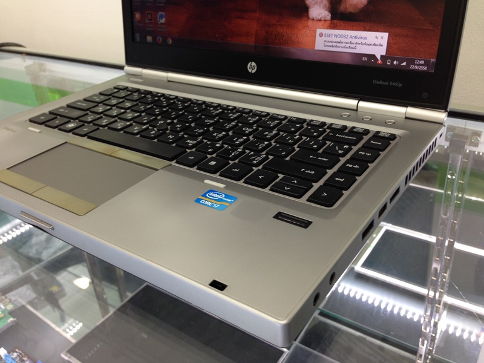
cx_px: 242
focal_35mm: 33
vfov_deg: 42.9
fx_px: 461
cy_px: 182
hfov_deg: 55.4
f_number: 2.4
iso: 50
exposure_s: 1/20
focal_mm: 4.12
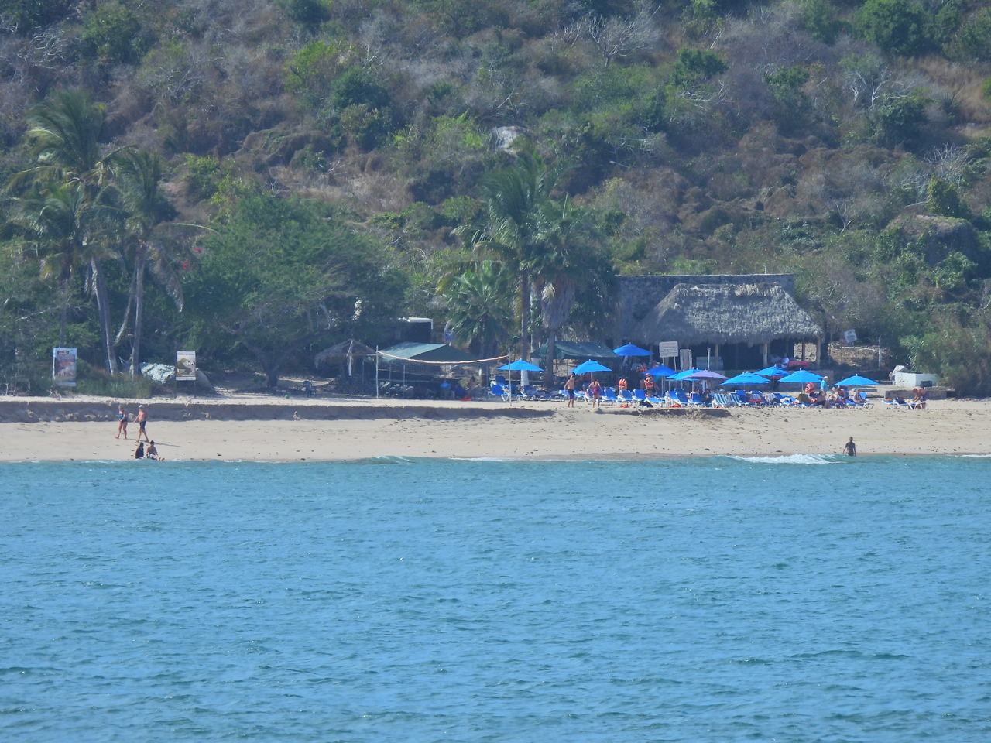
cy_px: 372
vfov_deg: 1.5
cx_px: 496
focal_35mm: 1000
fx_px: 28628
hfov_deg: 2.0
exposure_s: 1/640
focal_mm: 178
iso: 100
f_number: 5.6
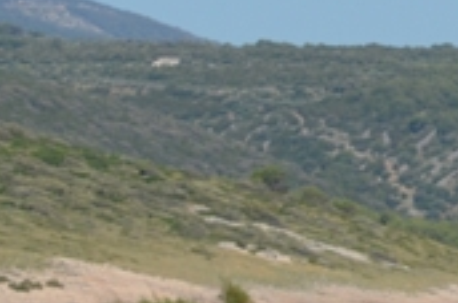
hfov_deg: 2.8
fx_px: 9287
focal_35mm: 731
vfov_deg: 1.9
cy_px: 50
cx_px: 775
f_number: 8
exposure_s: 1/250
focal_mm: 105
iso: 140
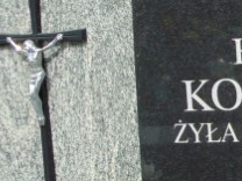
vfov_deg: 12.3
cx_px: 315
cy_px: 122
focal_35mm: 120
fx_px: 839
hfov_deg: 15.6
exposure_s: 1/640
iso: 80
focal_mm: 6.9
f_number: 3.3
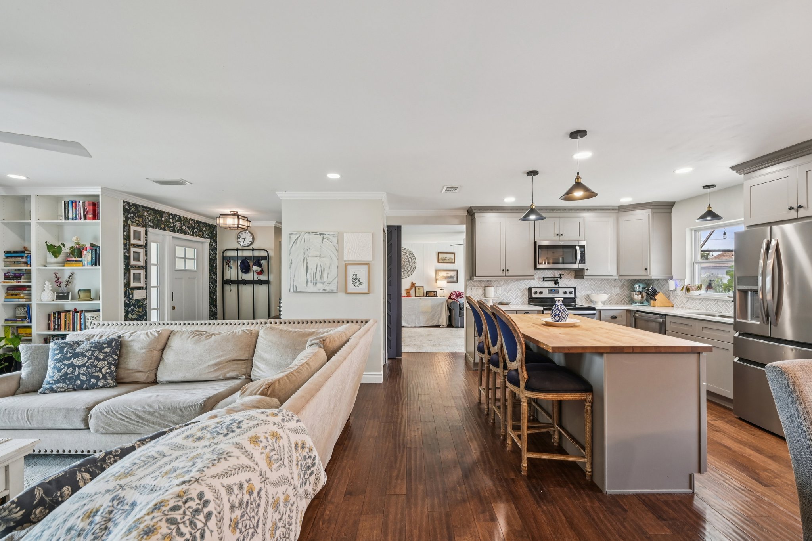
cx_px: 406
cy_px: 270
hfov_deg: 100.4
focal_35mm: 15
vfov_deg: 77.3
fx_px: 338
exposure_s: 1/10
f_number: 8
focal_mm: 15
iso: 400
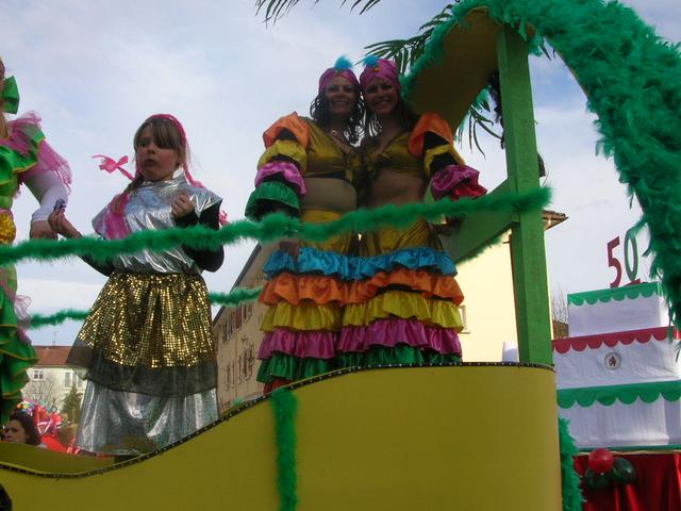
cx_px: 340
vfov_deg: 40.7
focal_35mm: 35
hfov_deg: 52.6
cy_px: 256
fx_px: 689
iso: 50
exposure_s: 1/282
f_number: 5.6
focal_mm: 5.8
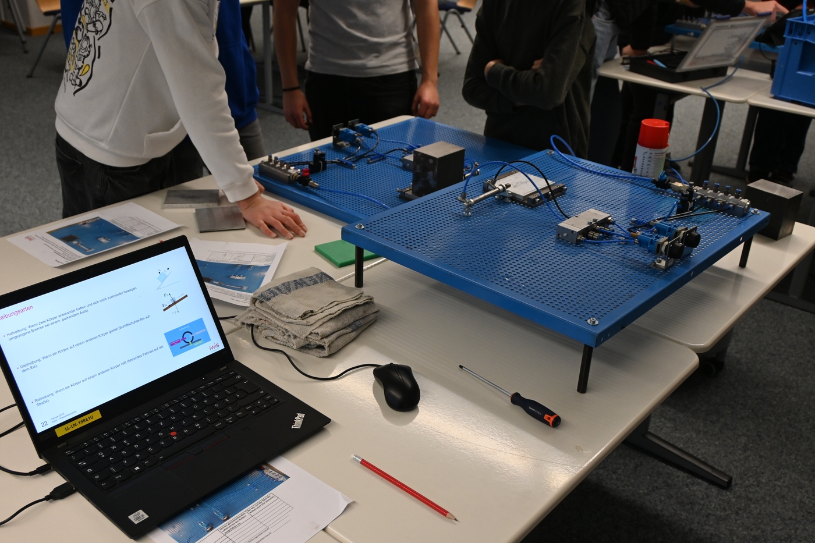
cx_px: 408
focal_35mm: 36
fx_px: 815
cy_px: 272
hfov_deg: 53.1
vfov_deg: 36.9
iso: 720
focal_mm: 24
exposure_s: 1/125
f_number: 4.2
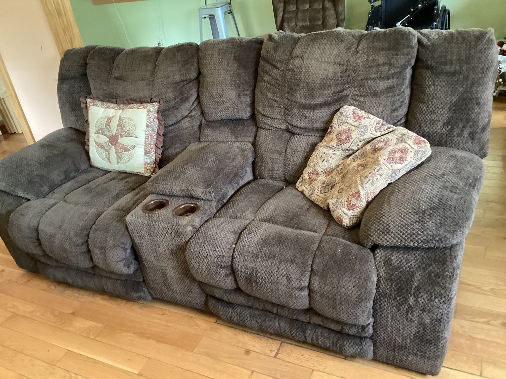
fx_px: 453
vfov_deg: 45.4
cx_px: 253
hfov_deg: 58.3
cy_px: 190
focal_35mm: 31
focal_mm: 3.3
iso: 640
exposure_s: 1/25
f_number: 2.4
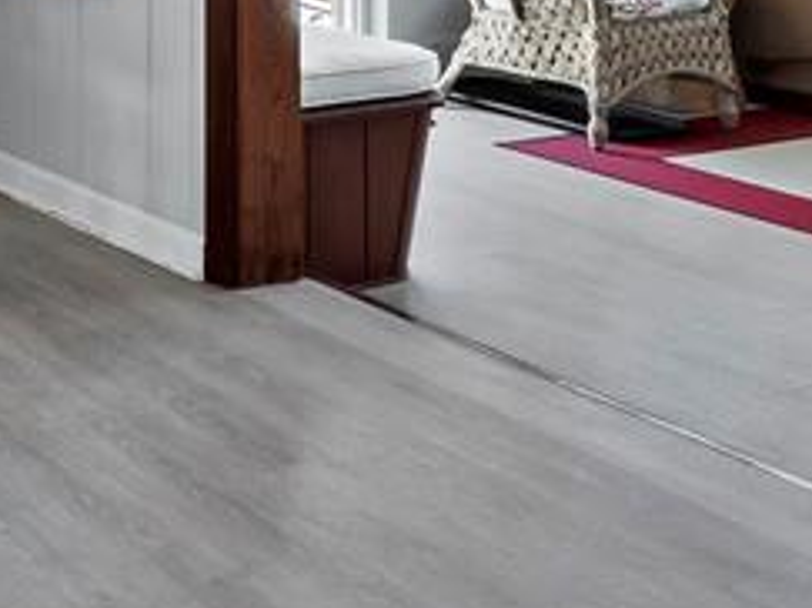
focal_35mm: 59
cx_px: -391
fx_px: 1383
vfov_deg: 21.5
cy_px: -256
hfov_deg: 25.2
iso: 400
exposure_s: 1/5
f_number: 10
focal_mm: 7
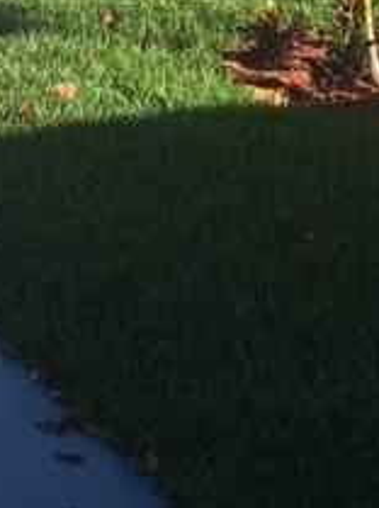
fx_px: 1303
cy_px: -185
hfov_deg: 16.0
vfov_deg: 19.9
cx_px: -56
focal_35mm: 89
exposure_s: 1/999
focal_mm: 4.15
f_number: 2.2
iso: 25
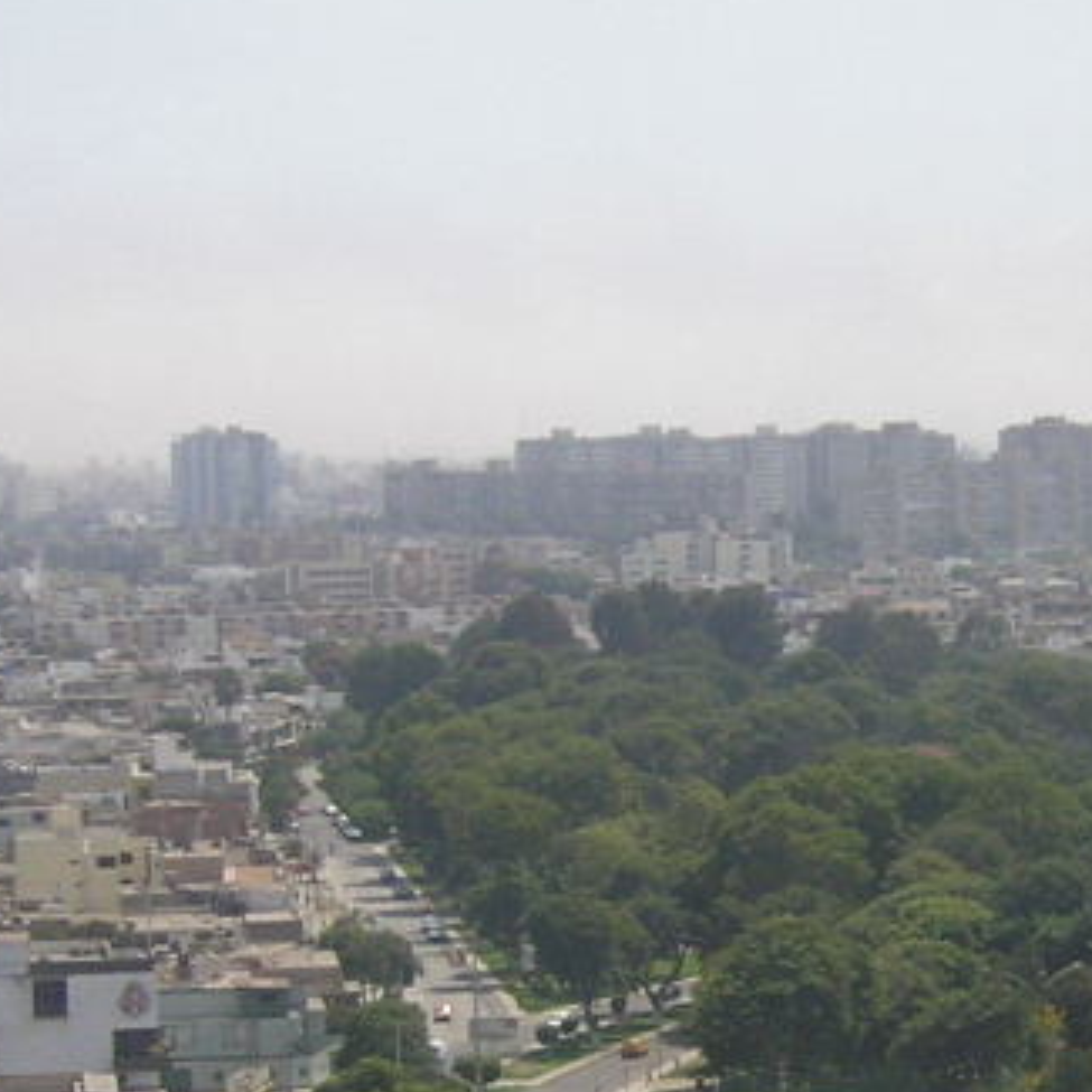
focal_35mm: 176
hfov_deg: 9.8
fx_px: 6282
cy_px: 904
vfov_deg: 9.9
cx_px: 1186
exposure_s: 1/418
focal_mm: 10.6
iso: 50
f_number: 4
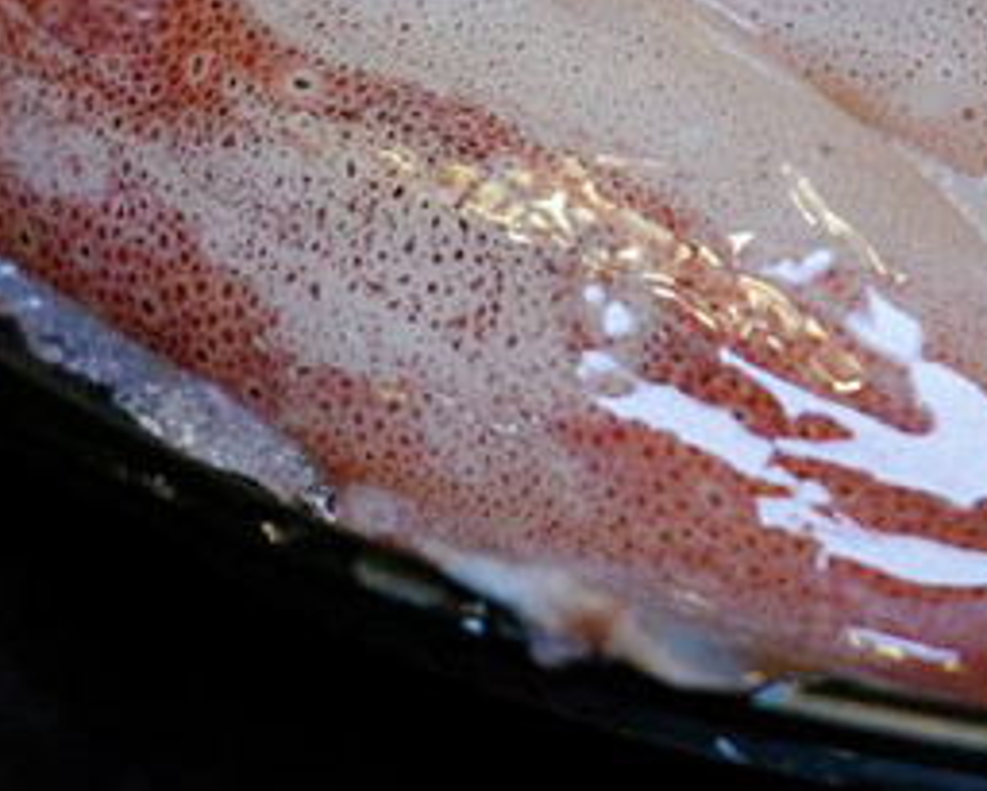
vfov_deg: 9.2
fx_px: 4822
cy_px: -181
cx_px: 894
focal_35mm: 165
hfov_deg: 11.6
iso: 500
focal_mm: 53
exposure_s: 1/60
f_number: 4
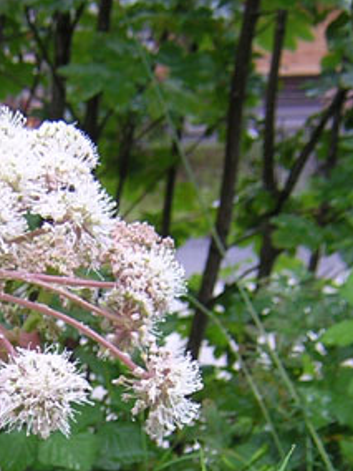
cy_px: 468
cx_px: 2
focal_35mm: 76
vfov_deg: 24.5
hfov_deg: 18.9
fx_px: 1033
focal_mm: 4.7
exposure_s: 1/72.8
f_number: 2.6
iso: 100
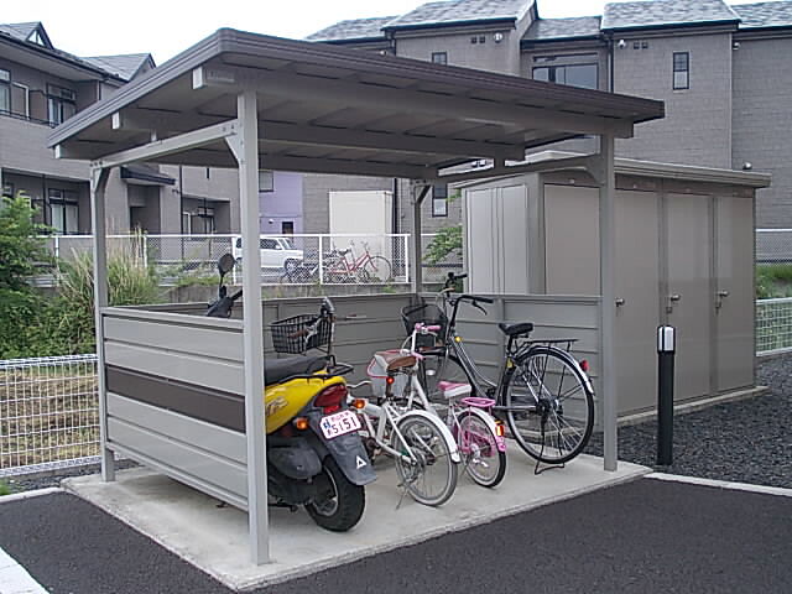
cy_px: 297
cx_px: 396
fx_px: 869
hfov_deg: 49.0
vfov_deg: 37.7
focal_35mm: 38
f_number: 6.2
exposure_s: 1/160
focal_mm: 5.3
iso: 80
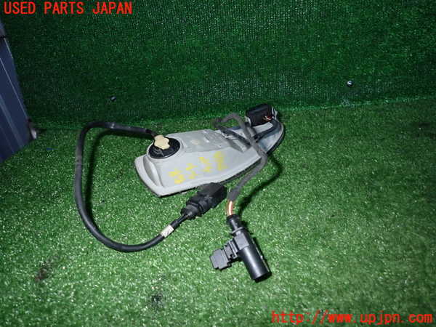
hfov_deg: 69.4
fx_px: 315
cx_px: 218
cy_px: 164
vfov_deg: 54.9
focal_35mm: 25
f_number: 5.6
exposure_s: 1/100
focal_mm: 4.5
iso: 400
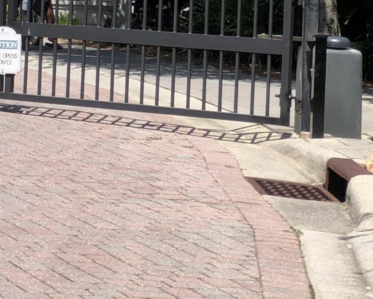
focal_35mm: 216
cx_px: -317
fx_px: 2384
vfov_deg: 7.1
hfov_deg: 8.6
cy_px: -120
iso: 20
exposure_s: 1/521
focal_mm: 6.6
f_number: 2.8
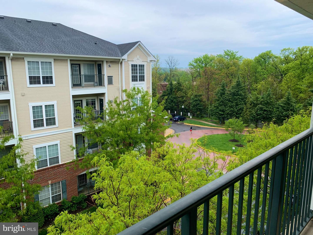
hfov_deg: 67.3
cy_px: 118
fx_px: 235
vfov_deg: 53.1
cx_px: 156
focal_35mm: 26
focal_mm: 4.25
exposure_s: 1/808
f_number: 1.8
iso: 25
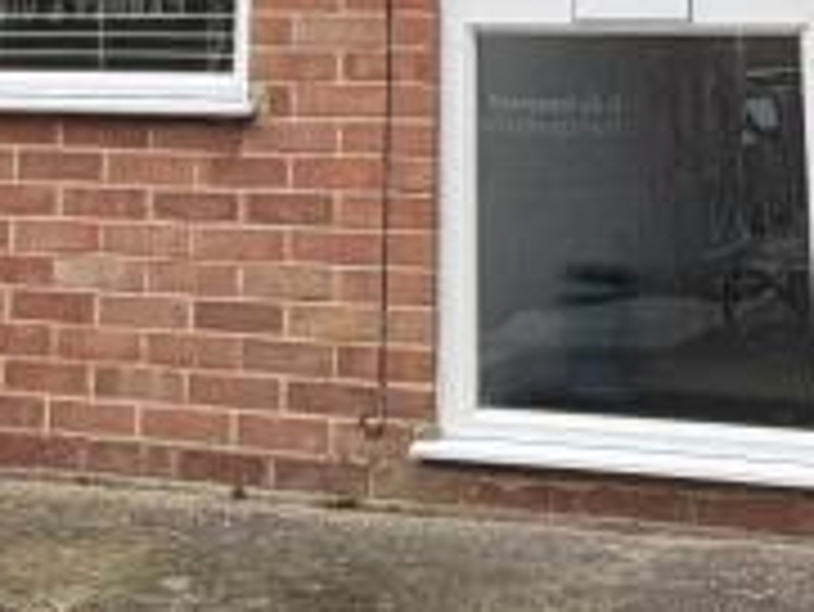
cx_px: 315
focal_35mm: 79
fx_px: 1859
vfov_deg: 16.6
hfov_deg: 24.6
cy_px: -374
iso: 64
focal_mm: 2.22
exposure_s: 1/502
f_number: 2.2
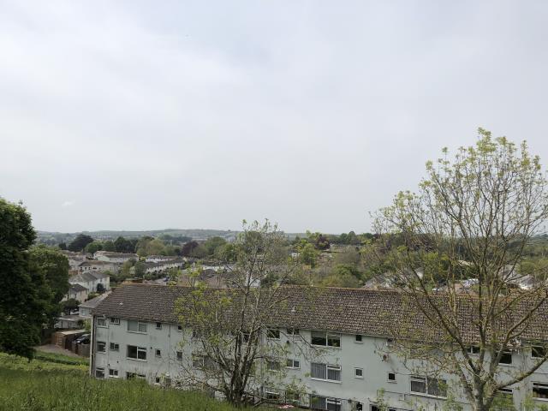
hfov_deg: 63.4
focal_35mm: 28
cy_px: 206
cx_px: 274
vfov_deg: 49.7
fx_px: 443
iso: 20
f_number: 1.8
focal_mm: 3.99
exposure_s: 1/4808
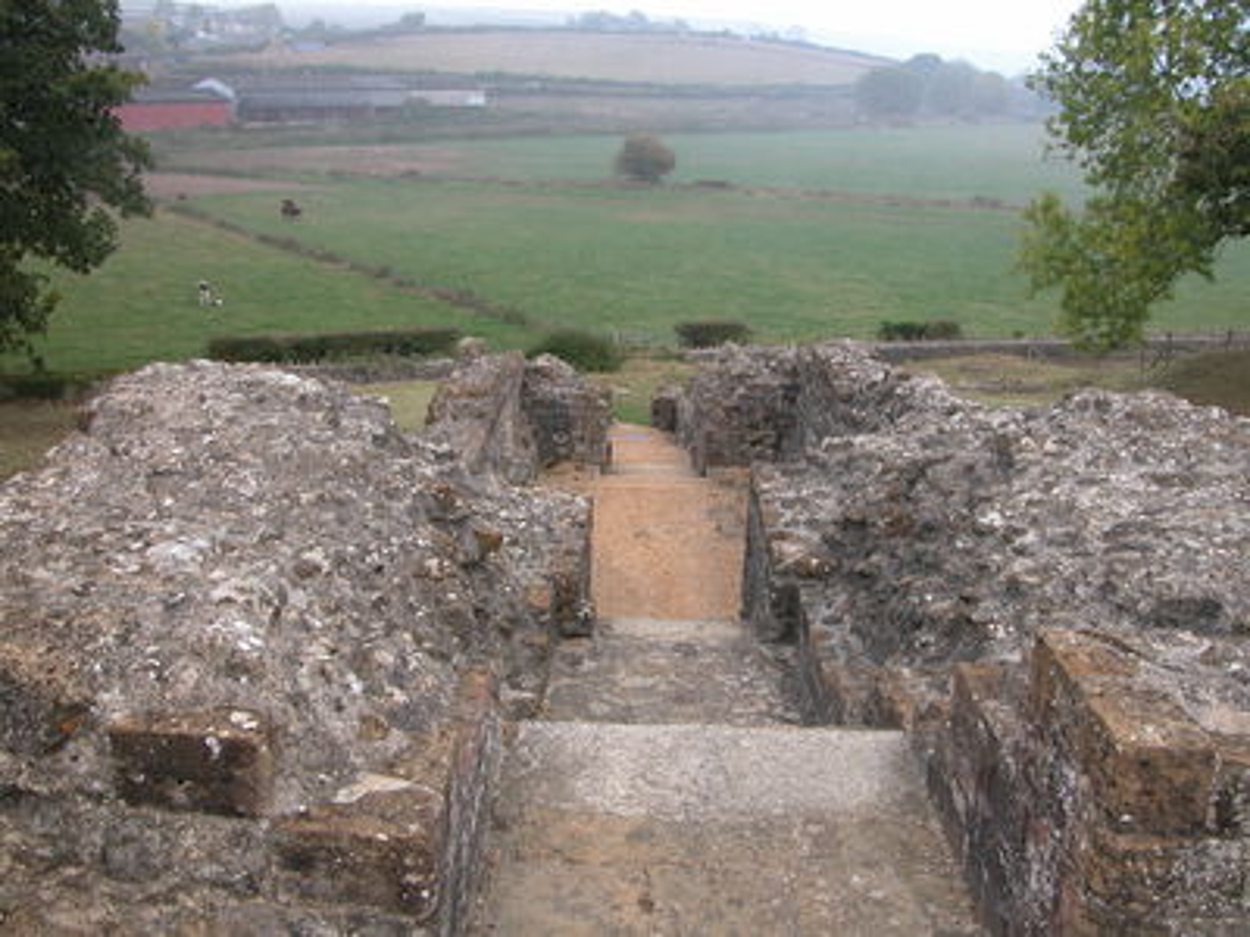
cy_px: 468
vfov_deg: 40.7
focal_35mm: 35
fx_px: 1264
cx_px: 625
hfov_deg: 52.6
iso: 100
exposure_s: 1/50.9
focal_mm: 8.9
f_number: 3.2
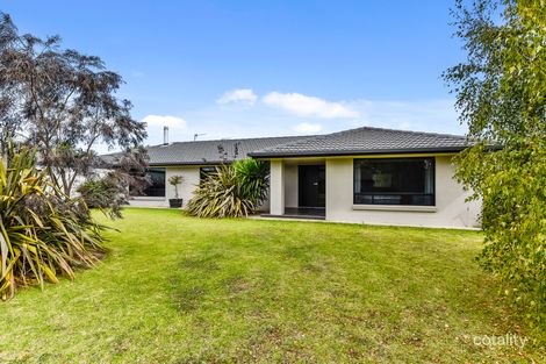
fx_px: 258
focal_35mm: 17
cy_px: 182
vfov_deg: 70.4
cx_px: 273
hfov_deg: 93.3
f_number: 11
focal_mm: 17
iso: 125
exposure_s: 1/250
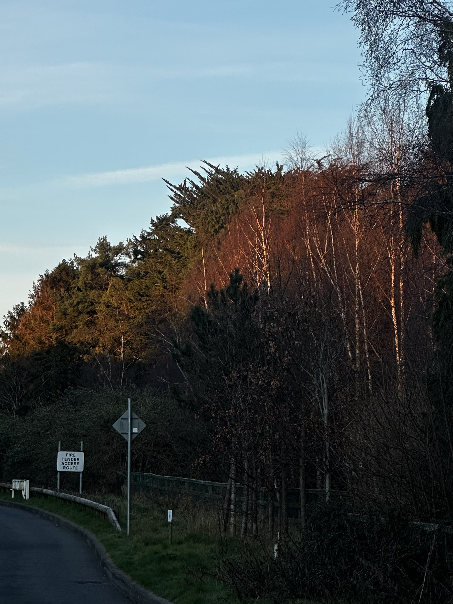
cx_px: 184
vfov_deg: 14.6
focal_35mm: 135
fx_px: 2356
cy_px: 185
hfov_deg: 11.0
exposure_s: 1/193
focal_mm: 9
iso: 32
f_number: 2.8
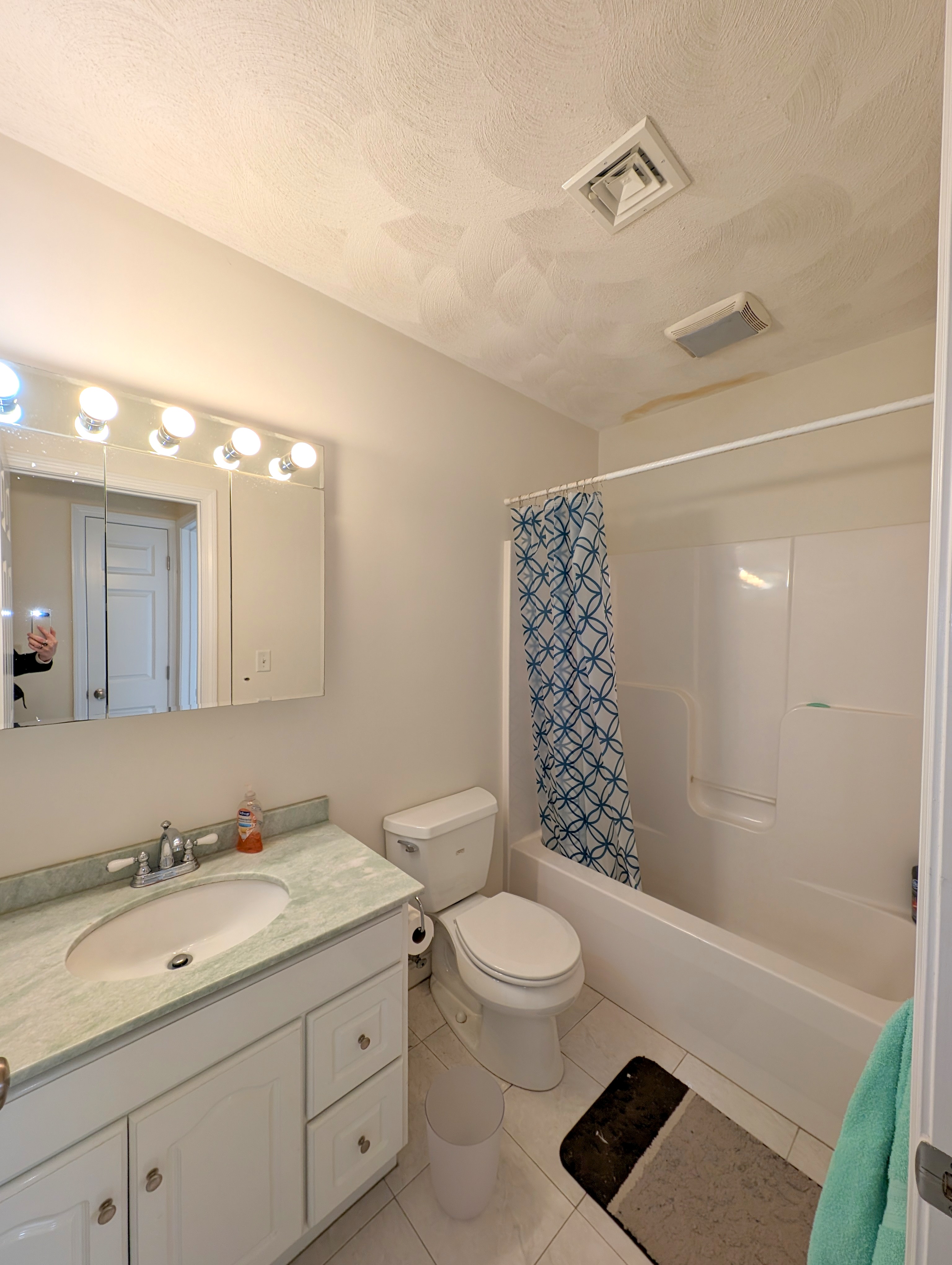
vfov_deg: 110.5
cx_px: 476
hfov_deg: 94.6
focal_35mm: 12
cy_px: 632
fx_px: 439
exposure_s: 1/148
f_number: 1.95
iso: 39
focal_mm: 2.23
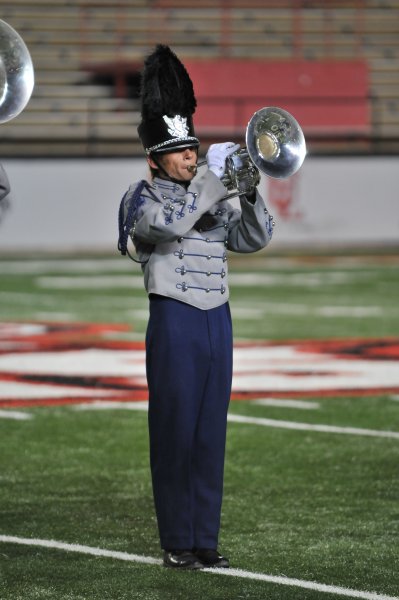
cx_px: 200
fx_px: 4996
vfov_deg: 6.9
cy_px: 300
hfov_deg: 4.6
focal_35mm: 300
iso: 800
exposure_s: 1/320
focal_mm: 200
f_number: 2.8
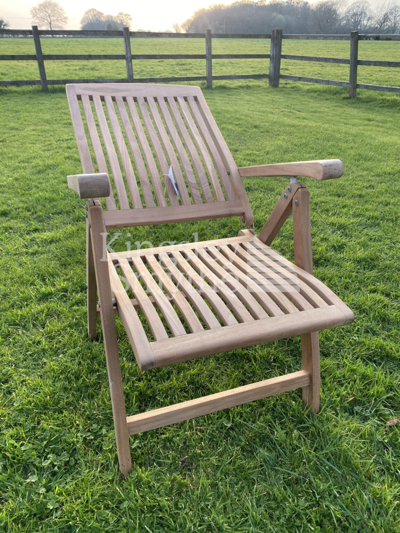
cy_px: 266
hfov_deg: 53.1
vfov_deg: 67.3
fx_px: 401
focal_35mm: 26
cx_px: 200
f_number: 1.8
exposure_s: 1/138
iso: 32
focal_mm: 4.25
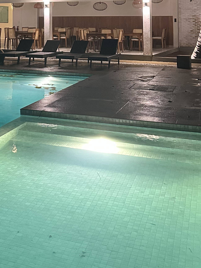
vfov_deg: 31.6
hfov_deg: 25.3
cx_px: 21
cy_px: -2
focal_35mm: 56
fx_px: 434
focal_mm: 6.86
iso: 1000
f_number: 1.78
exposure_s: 1/51
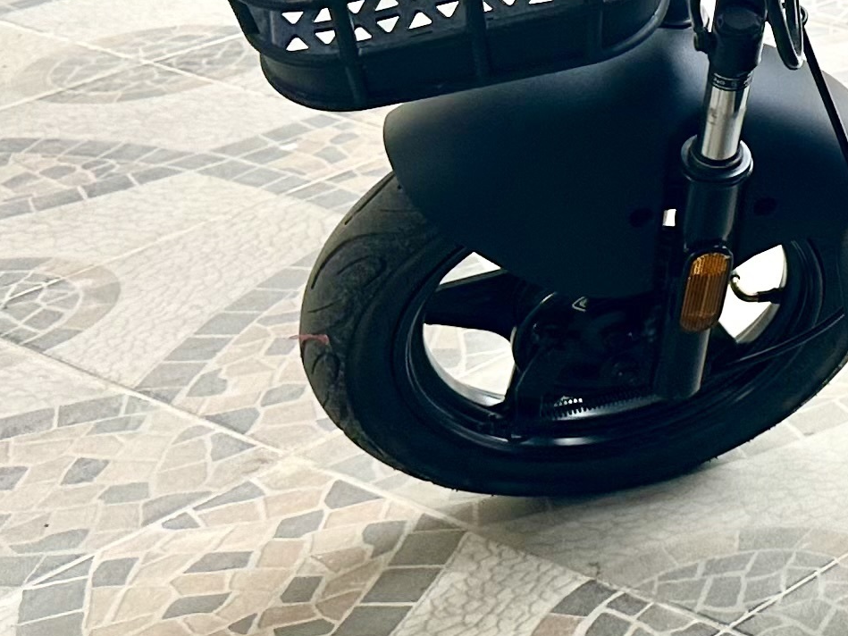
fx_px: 2499
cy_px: 27
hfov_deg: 16.6
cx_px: 1440
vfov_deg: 14.3
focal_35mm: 102
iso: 80
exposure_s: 1/121
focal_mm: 6.86
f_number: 1.78
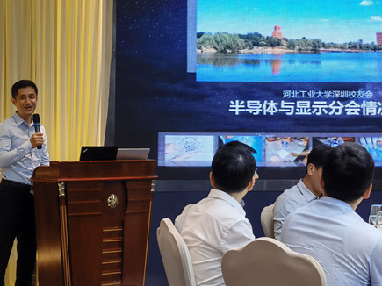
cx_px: 222
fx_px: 1136
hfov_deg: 19.1
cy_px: 56
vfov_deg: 14.3
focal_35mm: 103
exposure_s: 1/100
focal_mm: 6.67
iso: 125
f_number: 1.9
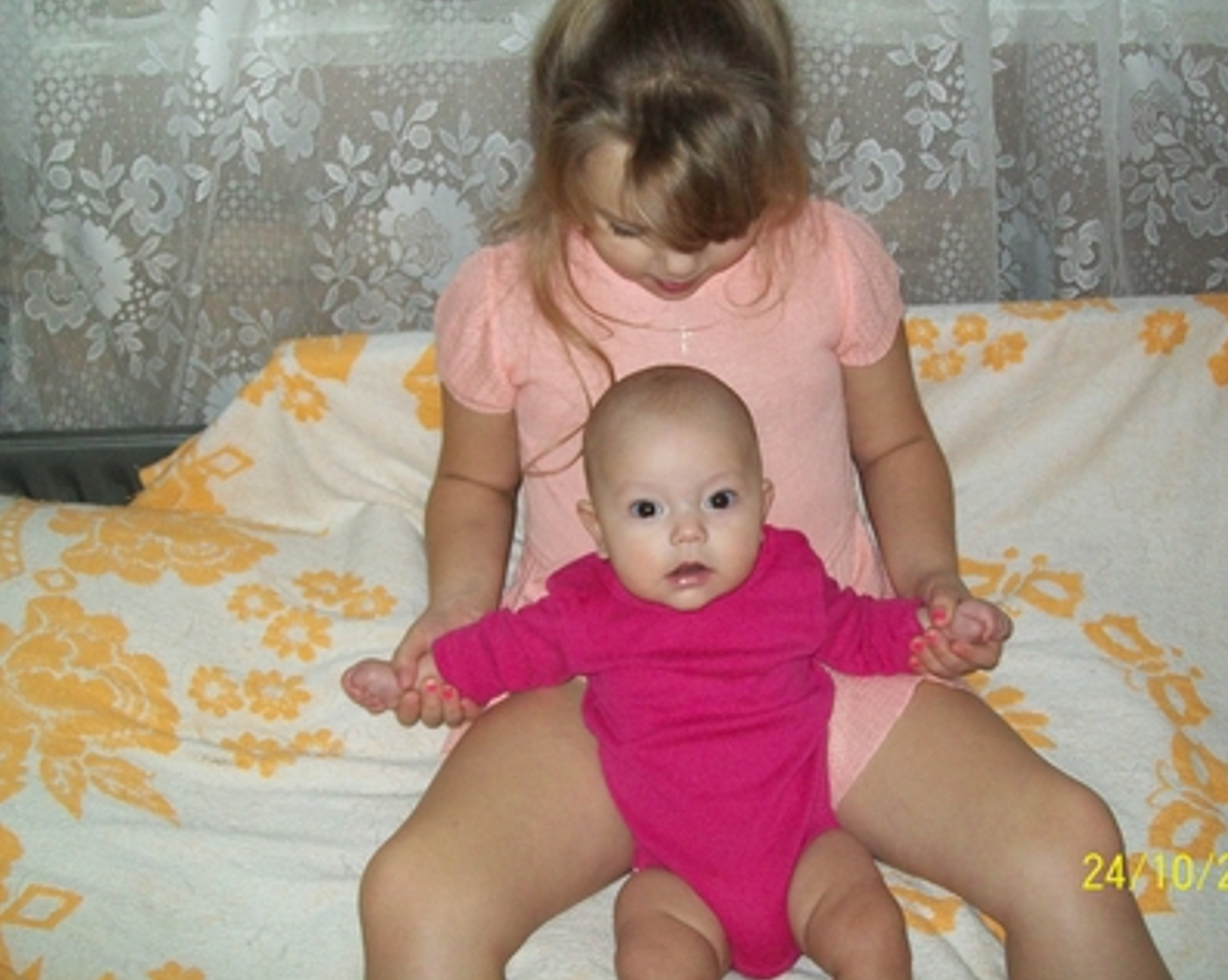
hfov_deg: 45.8
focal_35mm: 40
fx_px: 1452
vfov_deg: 37.3
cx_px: 679
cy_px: 465
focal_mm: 6
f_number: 2.7
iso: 160
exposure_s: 1/60
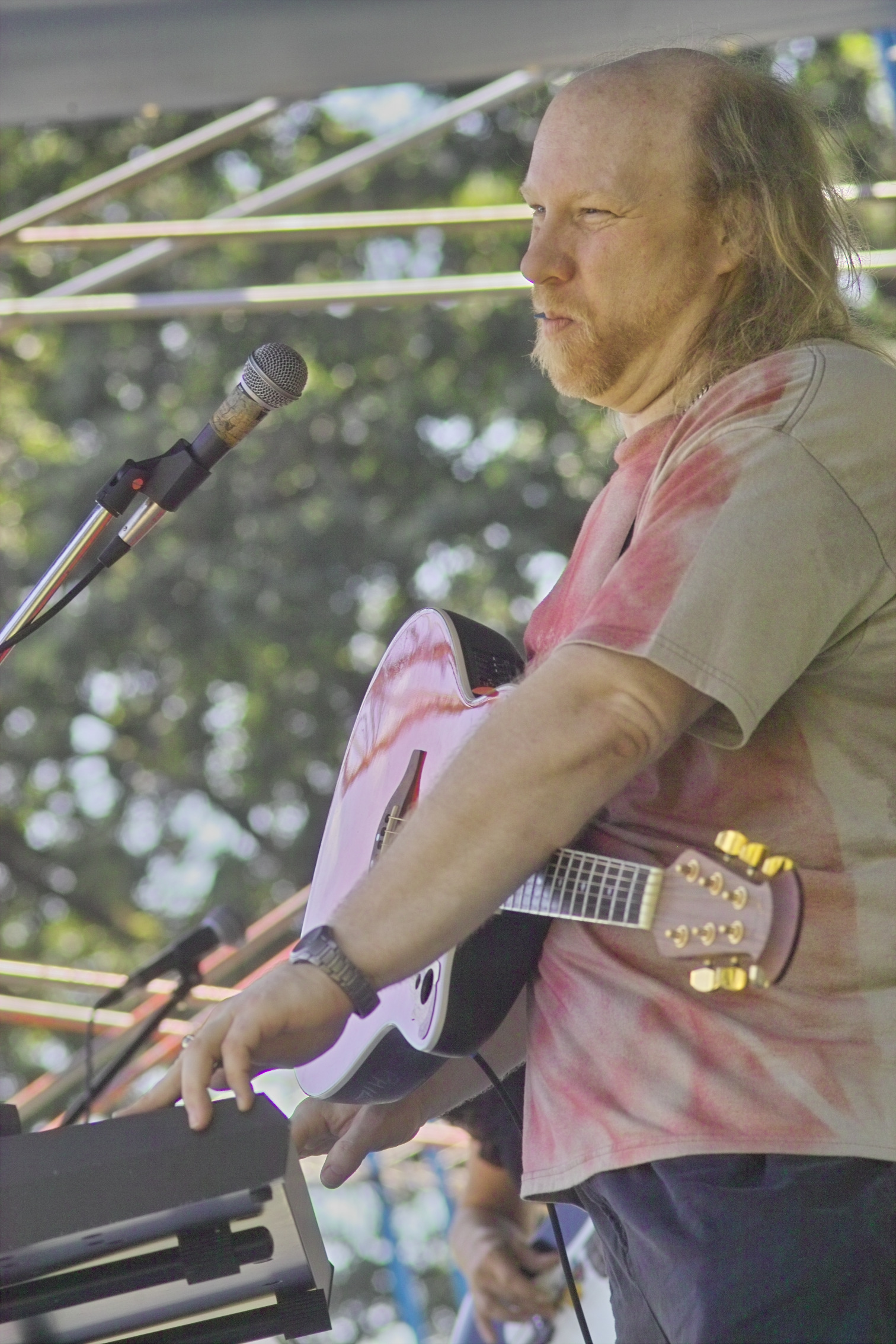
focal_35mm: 179
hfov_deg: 7.7
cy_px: 672
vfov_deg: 11.5
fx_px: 6682
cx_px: 448
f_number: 4.5
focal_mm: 105
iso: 200
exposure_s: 1/250
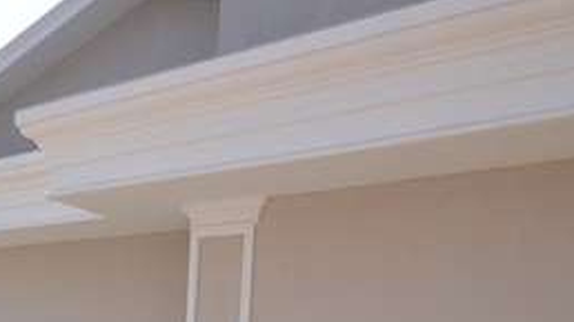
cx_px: -3
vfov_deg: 24.5
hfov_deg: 40.5
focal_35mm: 44
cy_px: 386
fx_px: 670
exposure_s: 1/200
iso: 100
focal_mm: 10
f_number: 9
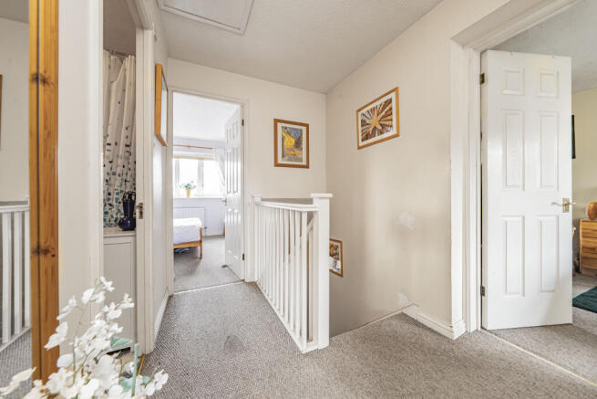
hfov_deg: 112.6
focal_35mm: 12
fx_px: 199
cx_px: 298
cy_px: 200
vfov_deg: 90.0
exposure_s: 1/2.5
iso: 320
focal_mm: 12
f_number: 9
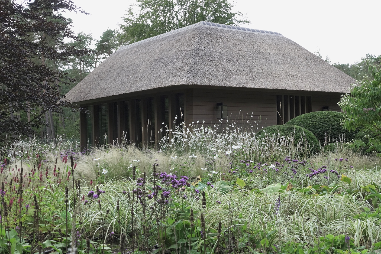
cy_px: 127
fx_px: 529
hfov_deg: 39.6
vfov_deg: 27.0
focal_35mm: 50
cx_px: 190
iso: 400
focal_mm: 18.21
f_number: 7.1
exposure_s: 1/160
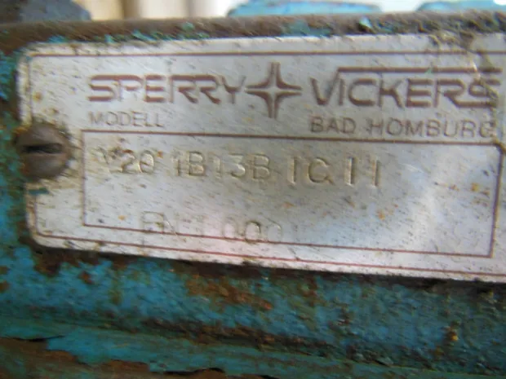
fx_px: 365
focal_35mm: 25
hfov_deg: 69.4
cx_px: 253
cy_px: 190
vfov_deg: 54.9
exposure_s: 1/8
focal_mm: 4.5
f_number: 3.5
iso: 800
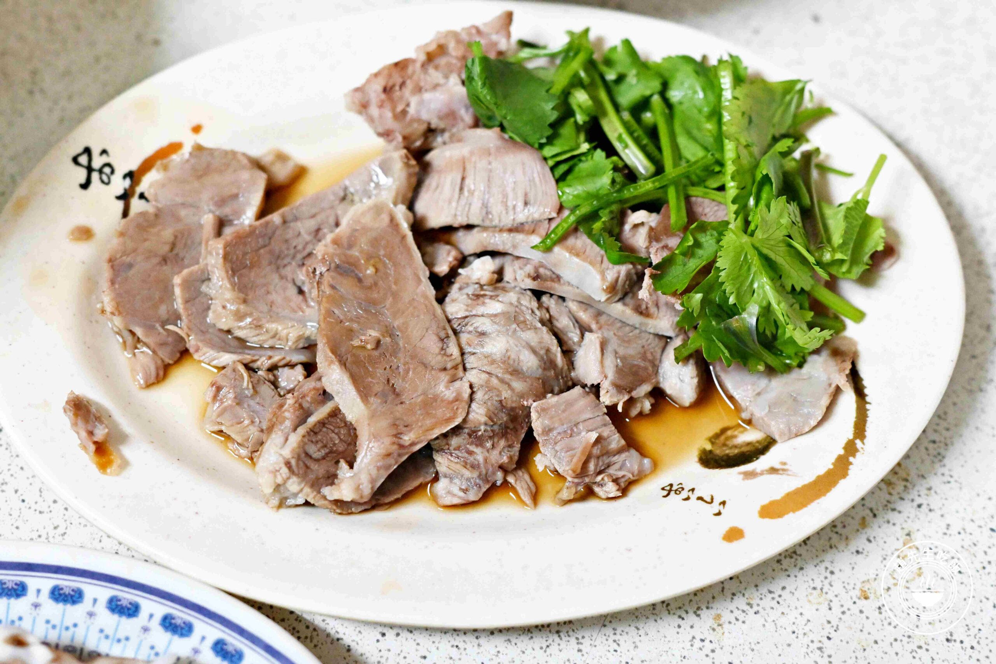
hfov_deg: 27.0
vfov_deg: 18.2
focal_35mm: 75
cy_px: 332
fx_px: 2075
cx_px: 498
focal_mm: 50
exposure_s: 1/200
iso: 3200
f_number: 3.2
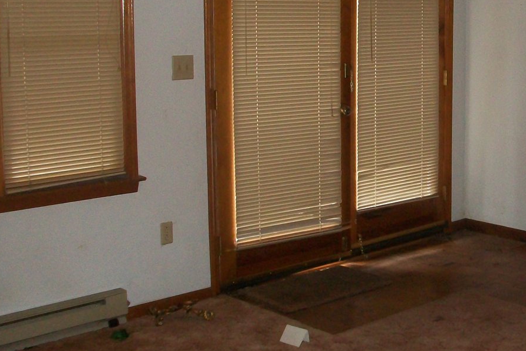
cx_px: 440
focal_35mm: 60
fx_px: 877
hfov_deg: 32.2
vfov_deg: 22.5
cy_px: 115
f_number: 2.8
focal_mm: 5.7
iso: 160
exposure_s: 1/60
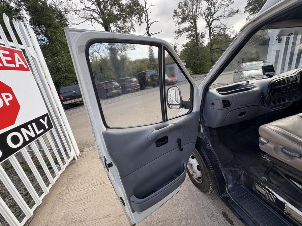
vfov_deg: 85.7
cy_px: 113
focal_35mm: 14
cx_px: 151
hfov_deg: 102.1
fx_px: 122
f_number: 2.2
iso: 40
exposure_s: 1/340
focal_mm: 2.22
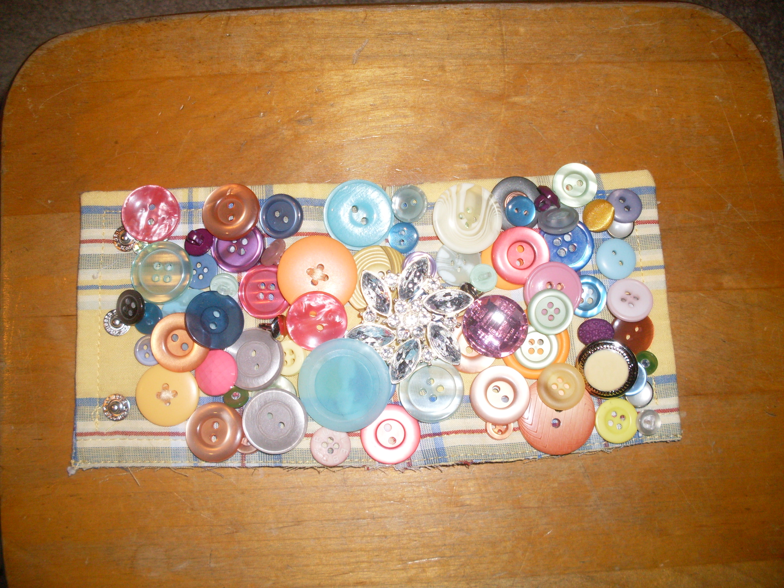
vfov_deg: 37.7
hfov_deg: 49.0
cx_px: 392
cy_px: 294
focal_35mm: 38
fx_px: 861
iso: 100
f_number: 2.8
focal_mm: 6.3
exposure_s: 1/45
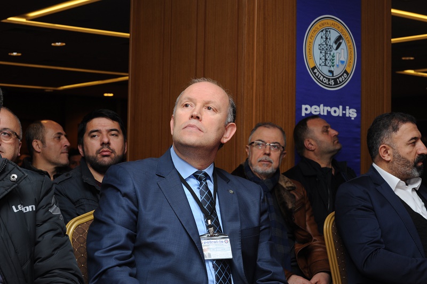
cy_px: 142
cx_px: 214
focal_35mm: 70
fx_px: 830
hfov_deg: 28.9
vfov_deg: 19.4
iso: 1000
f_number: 9
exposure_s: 1/80
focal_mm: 70
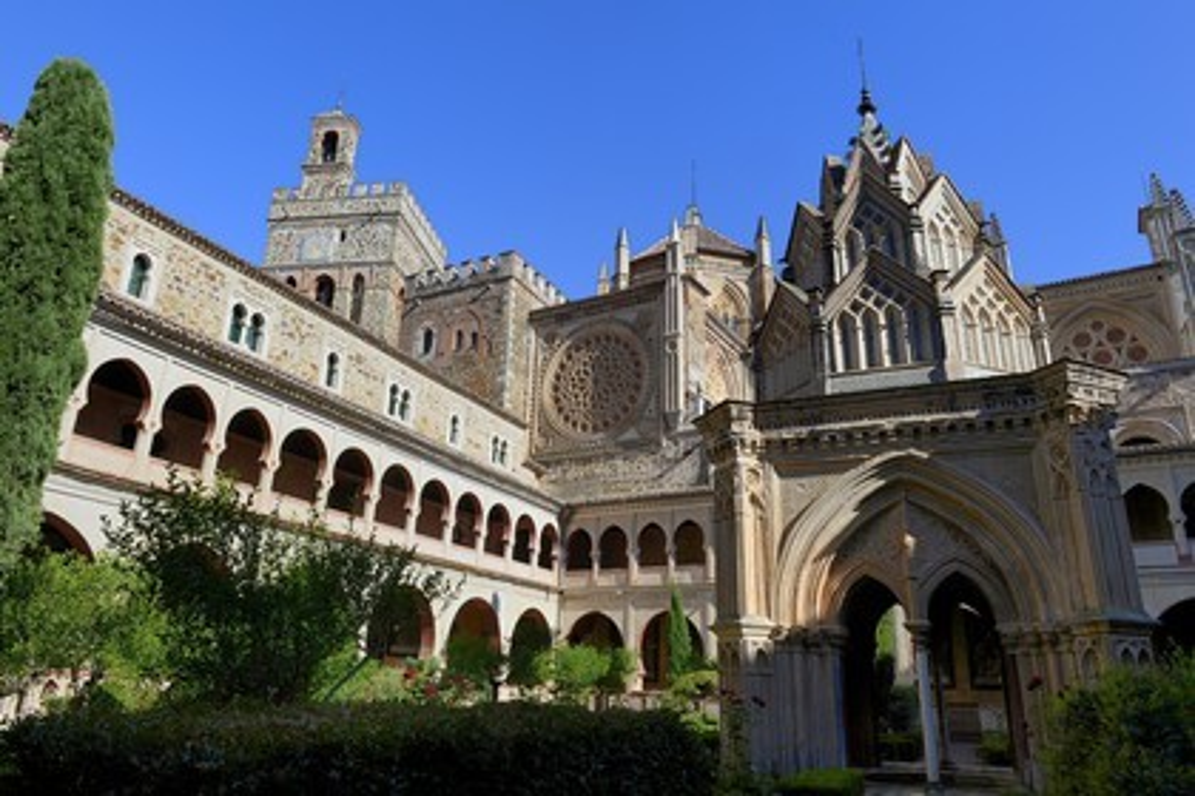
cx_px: 598
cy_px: 398
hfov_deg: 73.7
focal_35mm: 24
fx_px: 797
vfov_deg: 53.1
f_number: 13
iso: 200
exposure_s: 1/250
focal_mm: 24
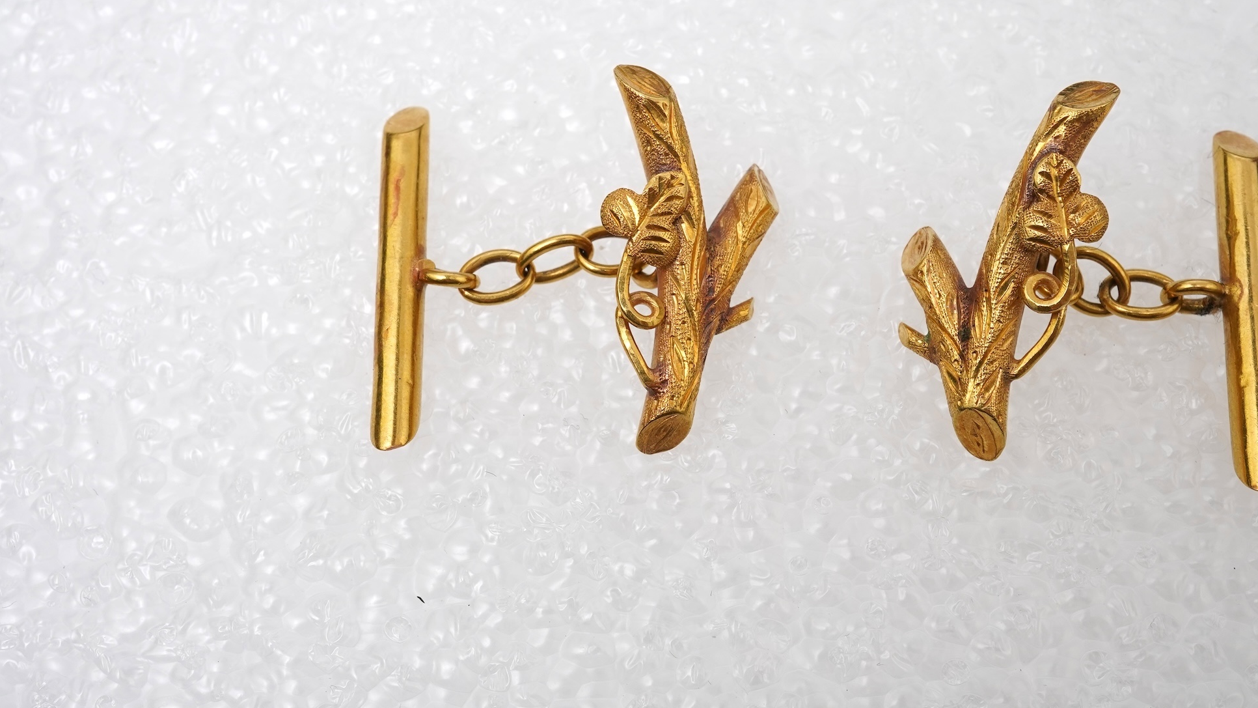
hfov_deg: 42.9
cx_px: 627
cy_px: 299
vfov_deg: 24.9
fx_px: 1601
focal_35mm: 48
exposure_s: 1/100
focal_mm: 30
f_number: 22
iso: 400
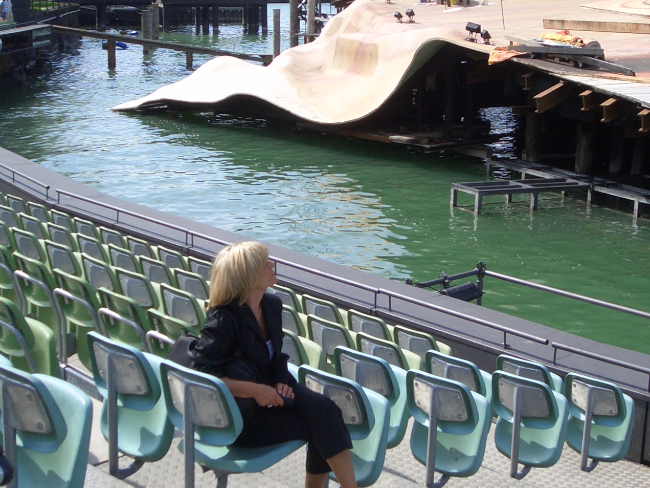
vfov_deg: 25.2
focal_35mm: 58
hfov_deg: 33.2
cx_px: 349
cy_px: 240
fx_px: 1089
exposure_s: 1/400
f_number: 4
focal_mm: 4.8
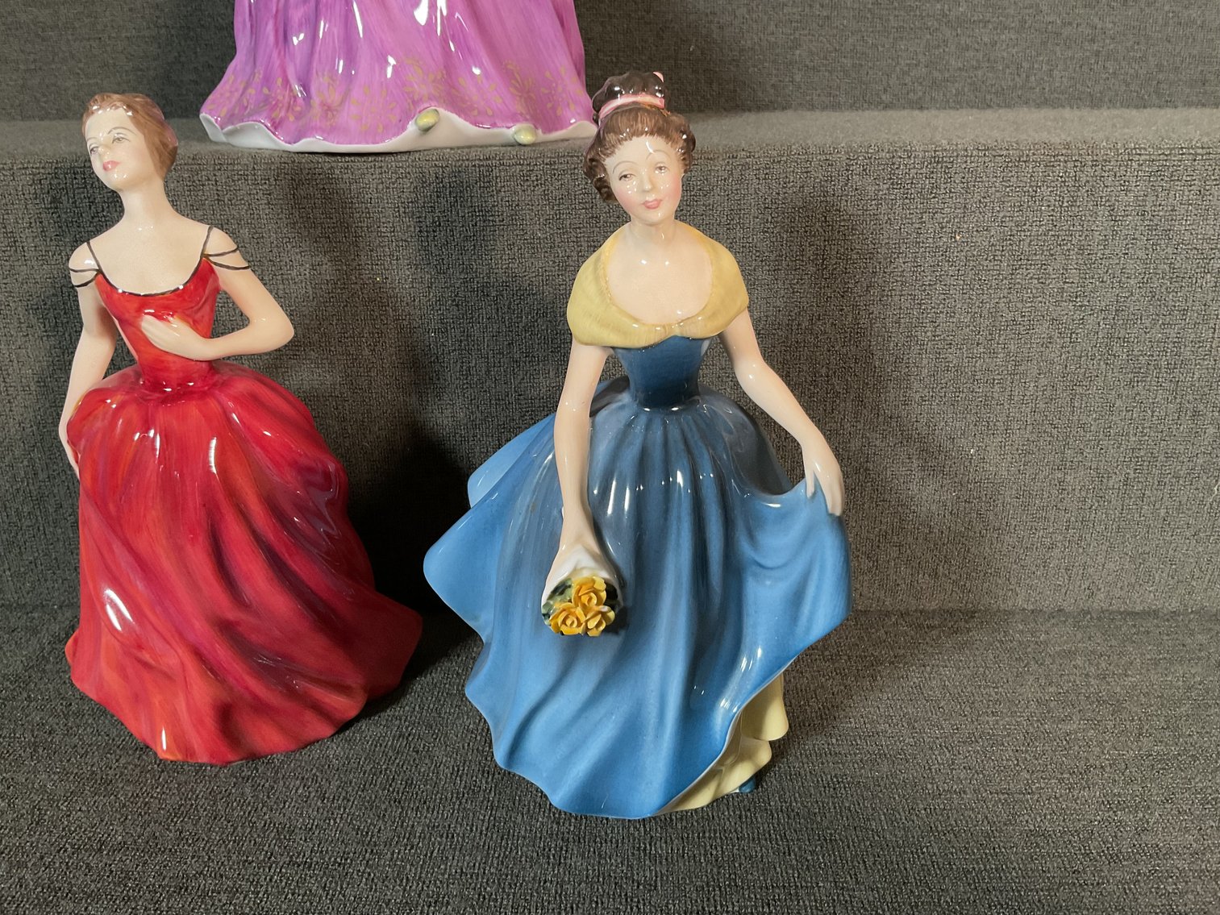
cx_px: 610
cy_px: 458
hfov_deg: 61.7
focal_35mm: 29
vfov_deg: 48.2
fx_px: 1022
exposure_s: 1/60
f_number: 1.8
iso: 50
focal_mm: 3
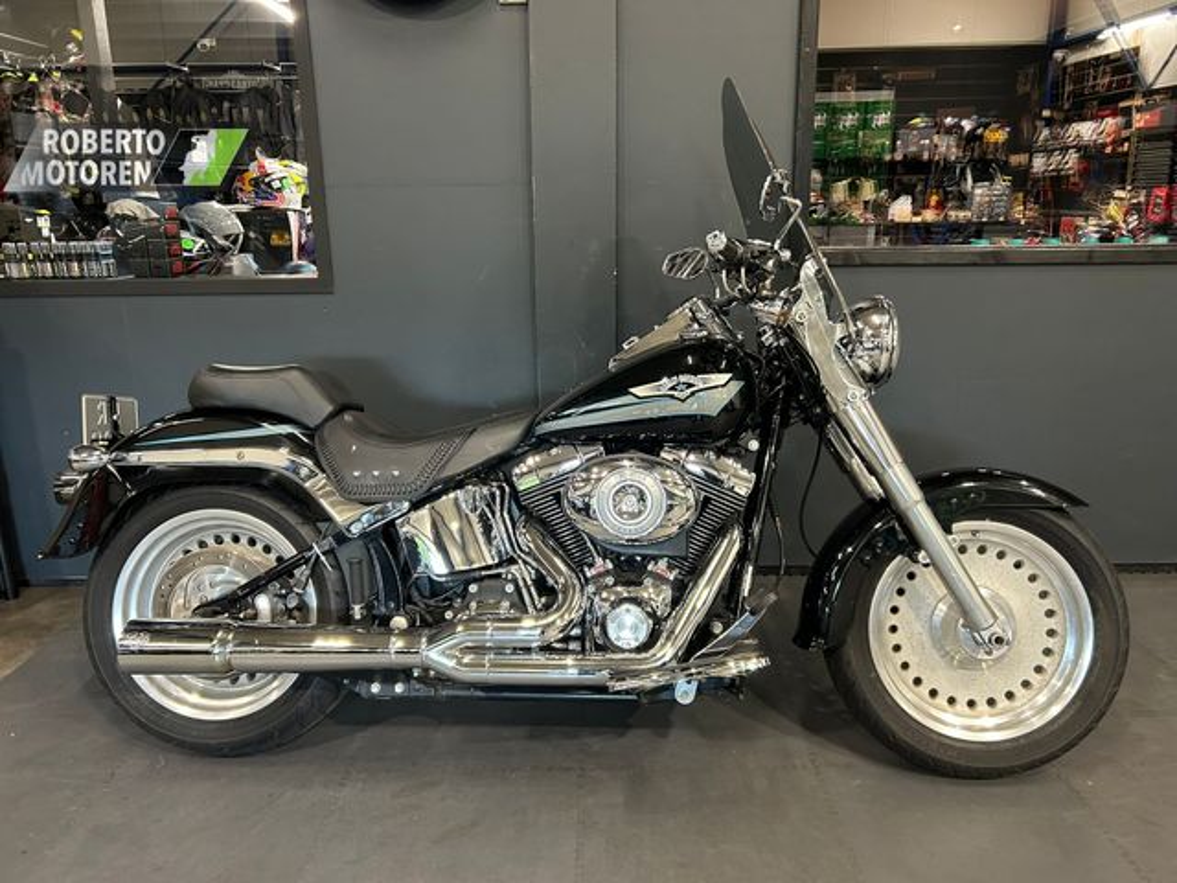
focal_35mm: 26
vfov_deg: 53.1
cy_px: 442
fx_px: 884
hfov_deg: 67.3
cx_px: 588
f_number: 1.5
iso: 250
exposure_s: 1/50
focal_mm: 5.7
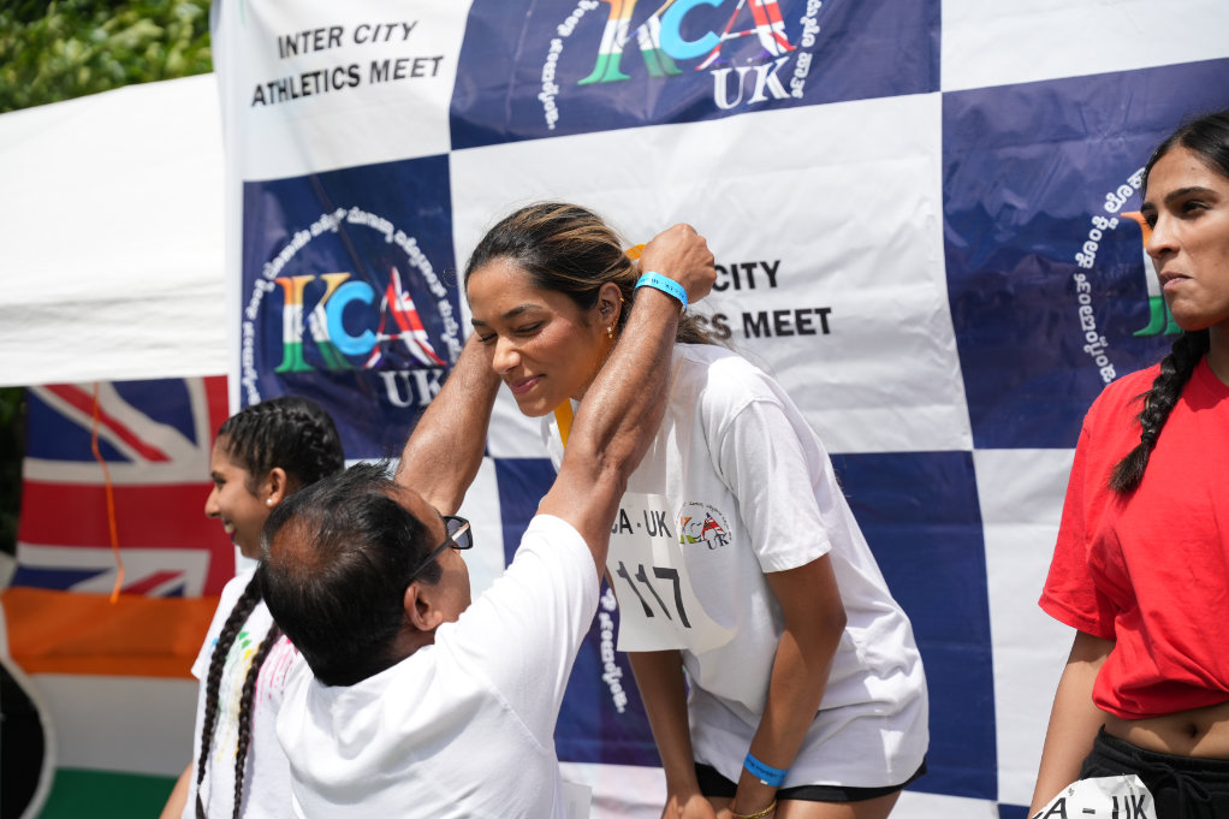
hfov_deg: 37.9
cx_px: 614
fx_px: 1792
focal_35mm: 52
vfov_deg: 25.7
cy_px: 410
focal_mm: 52.5
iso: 250
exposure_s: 1/5000
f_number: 2.8
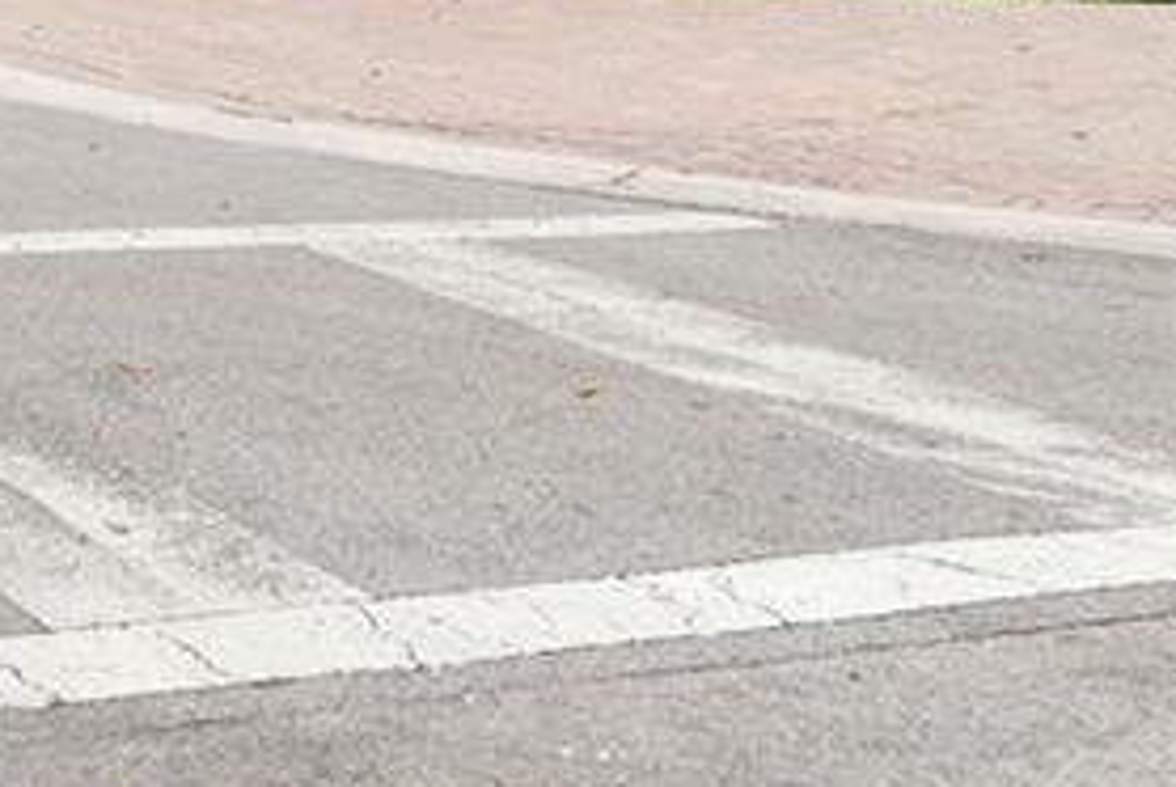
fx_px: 3102
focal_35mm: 95
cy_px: -559
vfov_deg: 13.2
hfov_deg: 19.9
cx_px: -317
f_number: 13
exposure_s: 1/1000
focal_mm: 16.5
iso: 640
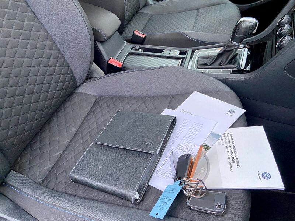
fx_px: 222
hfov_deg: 67.3
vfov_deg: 53.1
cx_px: 148
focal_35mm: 26
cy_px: 110
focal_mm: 4.25
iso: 400
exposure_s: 1/60
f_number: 1.8
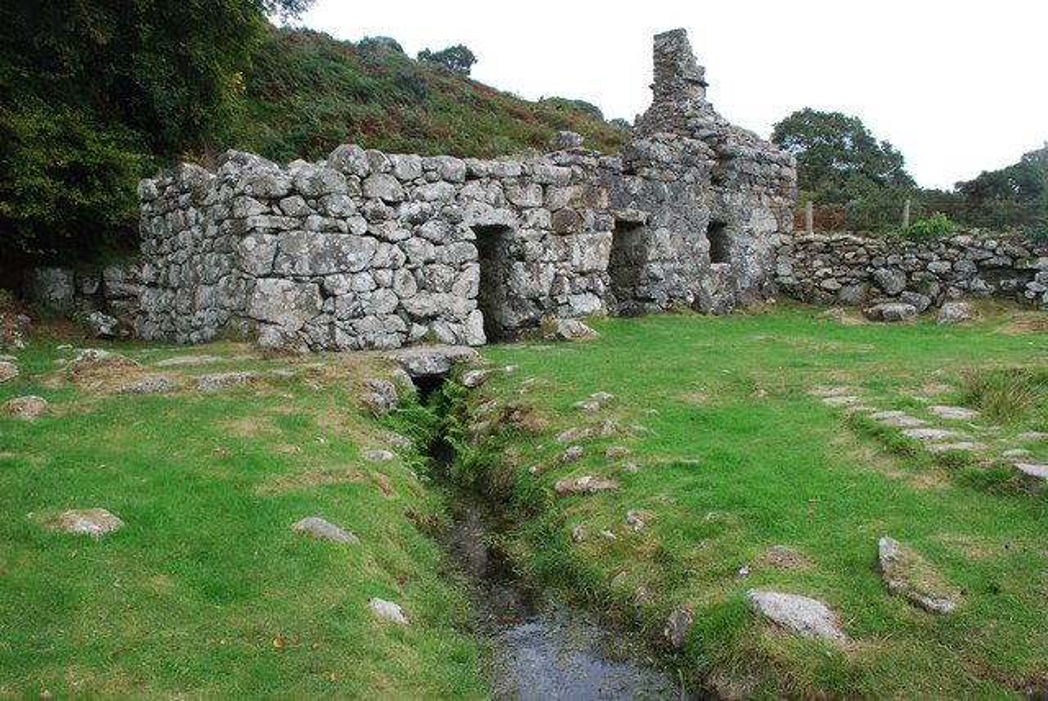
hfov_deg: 61.9
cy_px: 350
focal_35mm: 30
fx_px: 874
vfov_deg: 43.7
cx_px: 524
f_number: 9
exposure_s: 1/100
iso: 200
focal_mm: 20
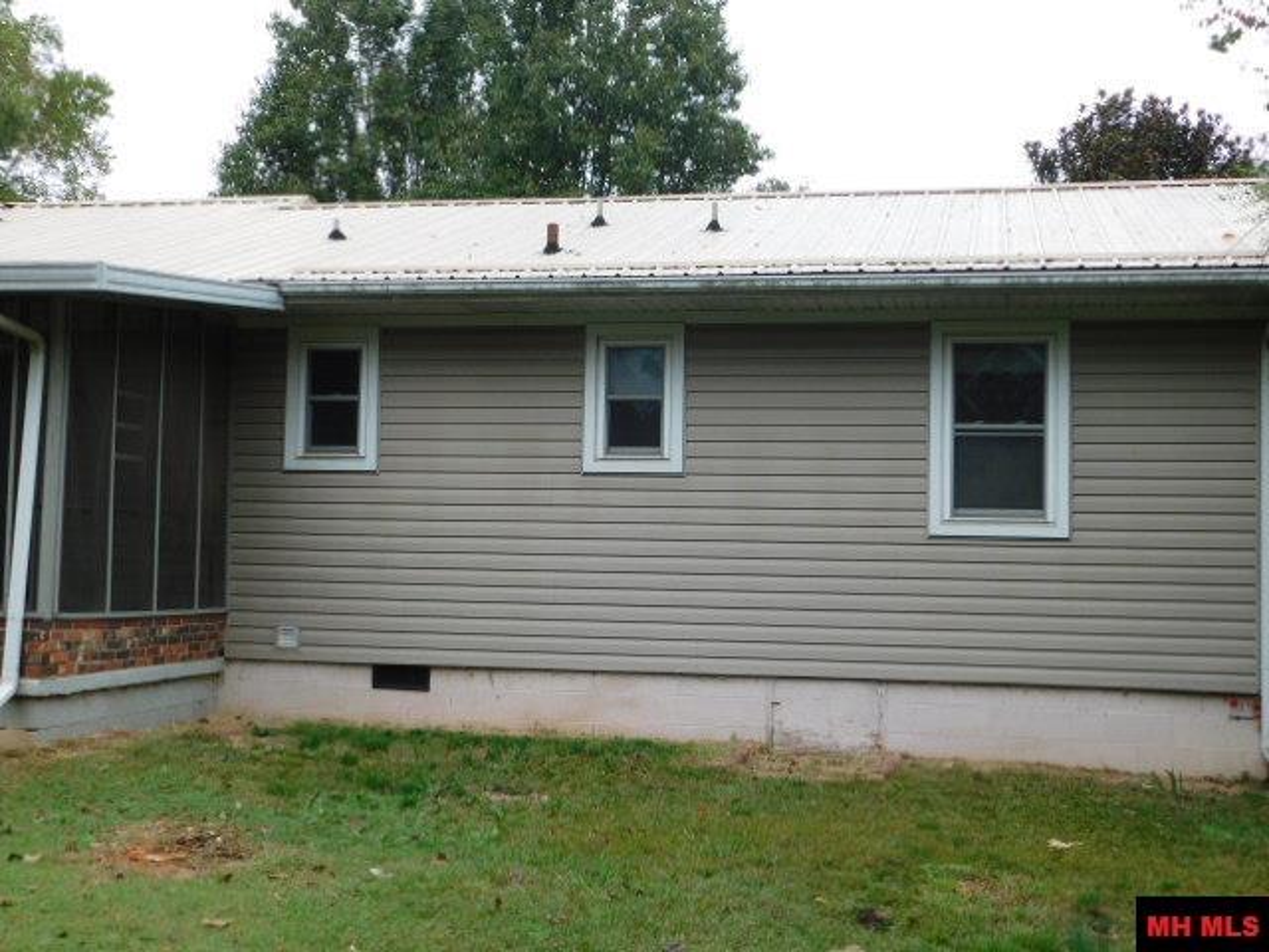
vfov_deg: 32.2
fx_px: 1650
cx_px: 634
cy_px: 476
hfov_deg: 42.1
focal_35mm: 45
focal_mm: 8
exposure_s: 1/200
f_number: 3.7
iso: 125
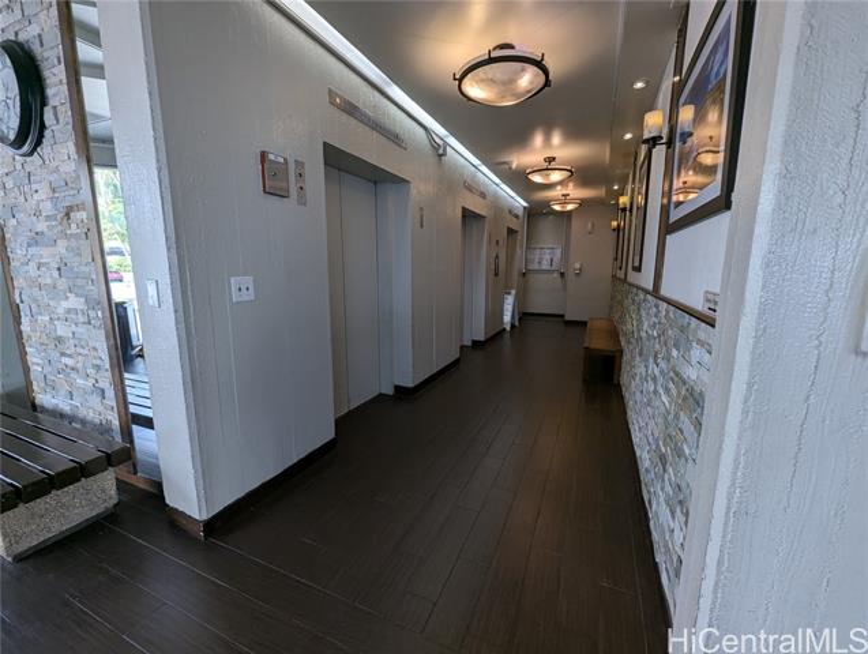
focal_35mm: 13
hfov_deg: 106.1
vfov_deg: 90.1
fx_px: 327
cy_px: 327
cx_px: 434
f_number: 2.2
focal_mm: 1.95
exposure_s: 1/120
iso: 112
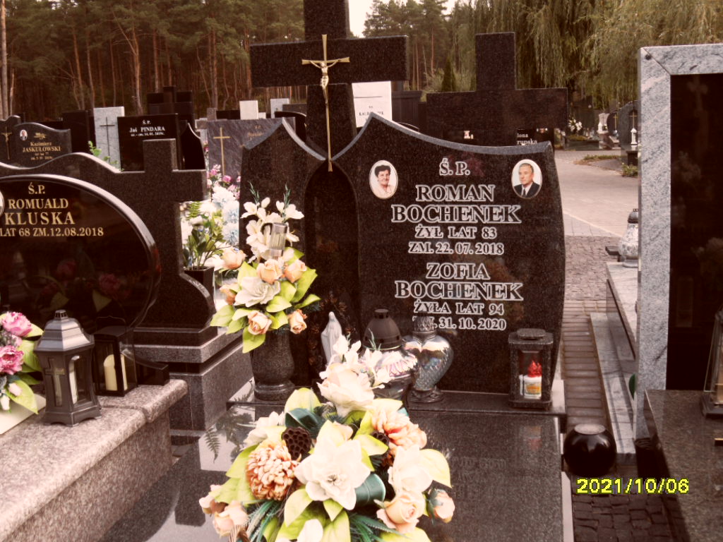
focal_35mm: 40
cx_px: 362
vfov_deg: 36.0
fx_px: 835
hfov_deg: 46.8
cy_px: 271
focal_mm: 6.5
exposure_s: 1/180
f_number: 3.6
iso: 80
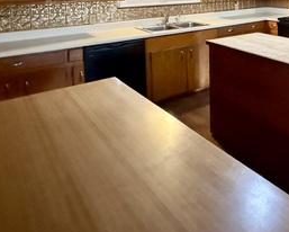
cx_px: 278
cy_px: -5
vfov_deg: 38.2
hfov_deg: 45.9
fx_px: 291
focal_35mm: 34
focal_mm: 2.22
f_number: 2.2
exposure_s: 1/60
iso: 1250
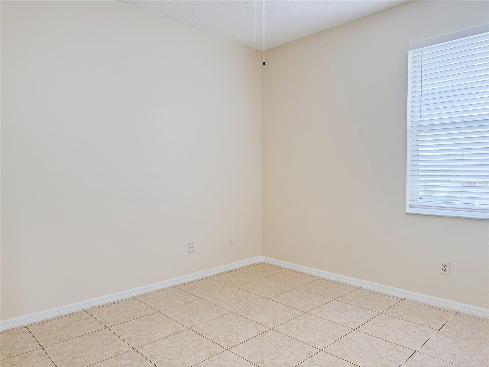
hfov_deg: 71.6
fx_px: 339
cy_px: 184
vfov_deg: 56.8
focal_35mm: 24
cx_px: 244
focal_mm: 6.76
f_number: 1.78
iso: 200
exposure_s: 1/120
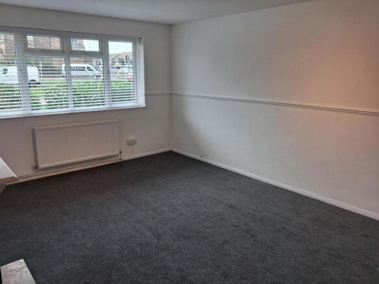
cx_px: 190
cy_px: 142
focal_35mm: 27
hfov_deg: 65.3
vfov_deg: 51.3
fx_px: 296
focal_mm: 4
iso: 80
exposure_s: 1/100
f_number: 1.8
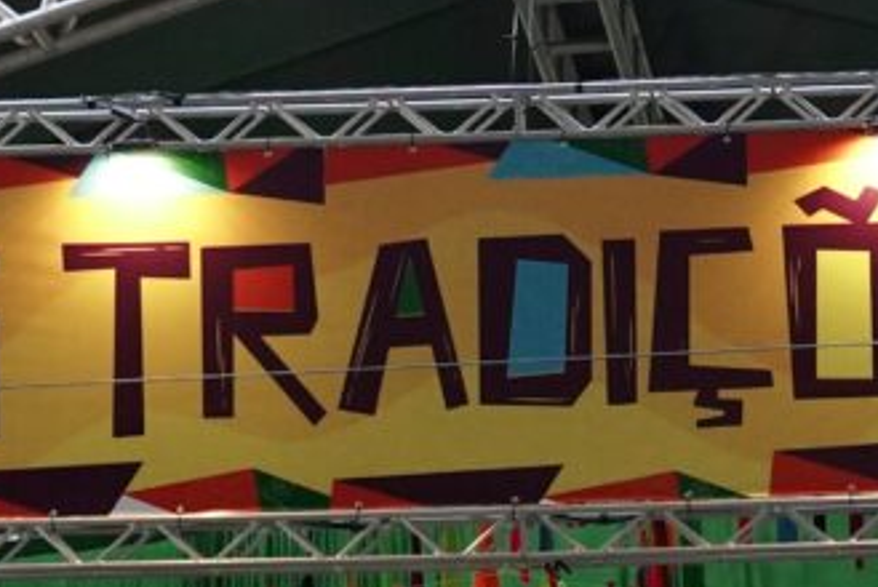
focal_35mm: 171
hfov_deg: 12.0
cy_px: 876
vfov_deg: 7.9
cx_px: 560
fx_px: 4174
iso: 5000
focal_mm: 37
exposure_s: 1/1250
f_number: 4.5
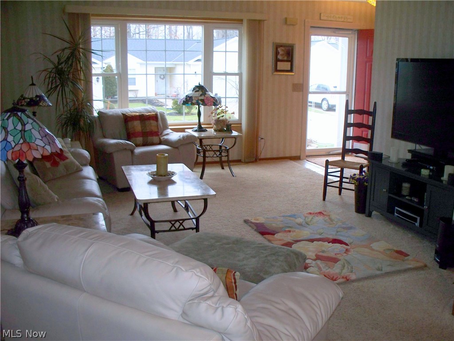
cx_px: 227
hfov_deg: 51.4
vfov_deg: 39.7
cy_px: 170
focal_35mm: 36
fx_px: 472
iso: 200
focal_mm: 7.54
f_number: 2.8
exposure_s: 1/50
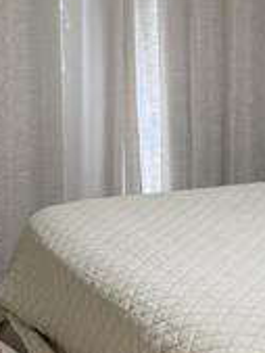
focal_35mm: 91
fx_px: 928
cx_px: 252
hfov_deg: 16.0
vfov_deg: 21.4
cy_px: 117
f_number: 1.78
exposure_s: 1/60
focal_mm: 6.76
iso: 160
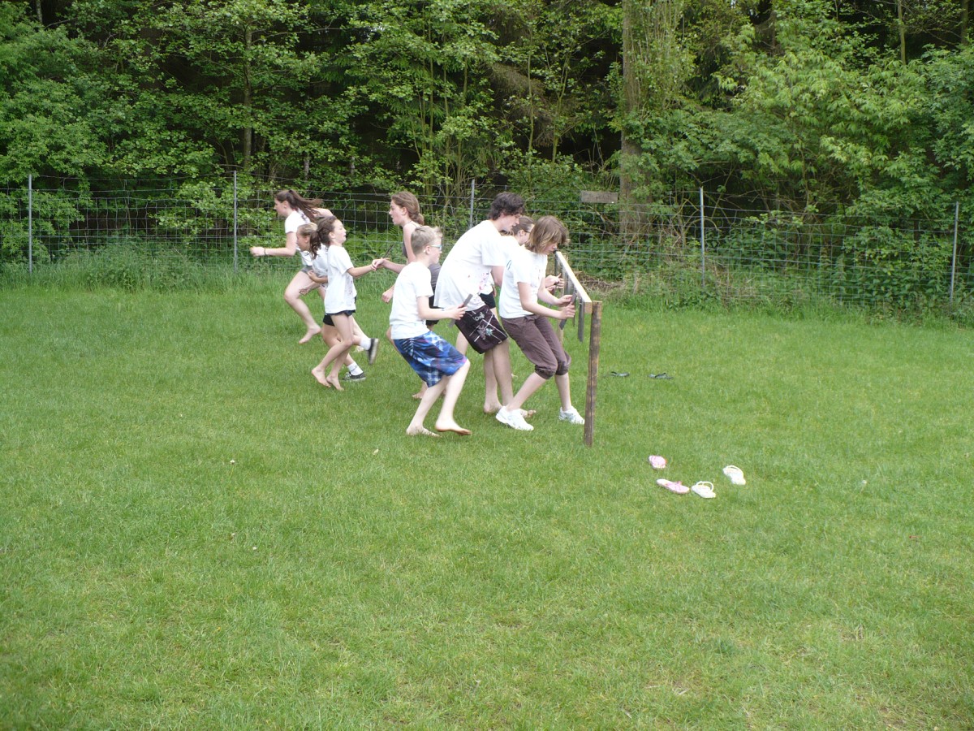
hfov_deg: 50.1
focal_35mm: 37
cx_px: 487
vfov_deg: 38.7
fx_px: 1041
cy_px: 366
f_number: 2.8
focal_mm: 6.1
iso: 100
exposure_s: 1/250
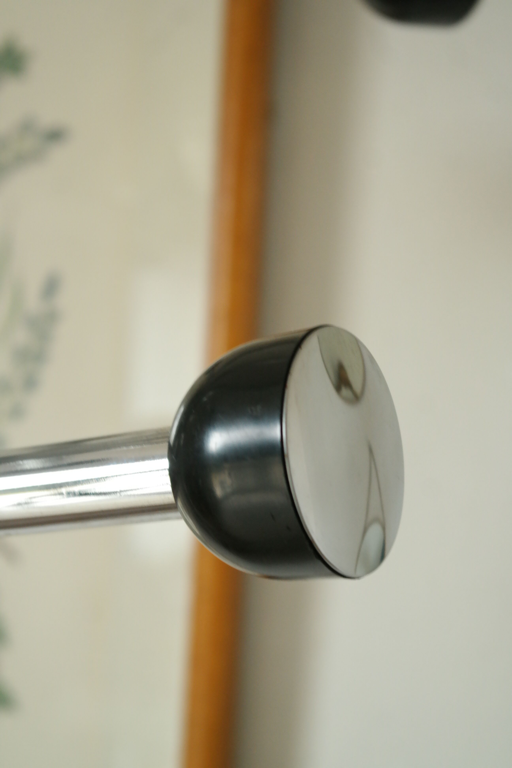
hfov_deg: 17.7
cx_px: 256
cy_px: 384
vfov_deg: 26.3
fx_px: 1643
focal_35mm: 77
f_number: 9
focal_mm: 50
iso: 1600
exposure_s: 1/30
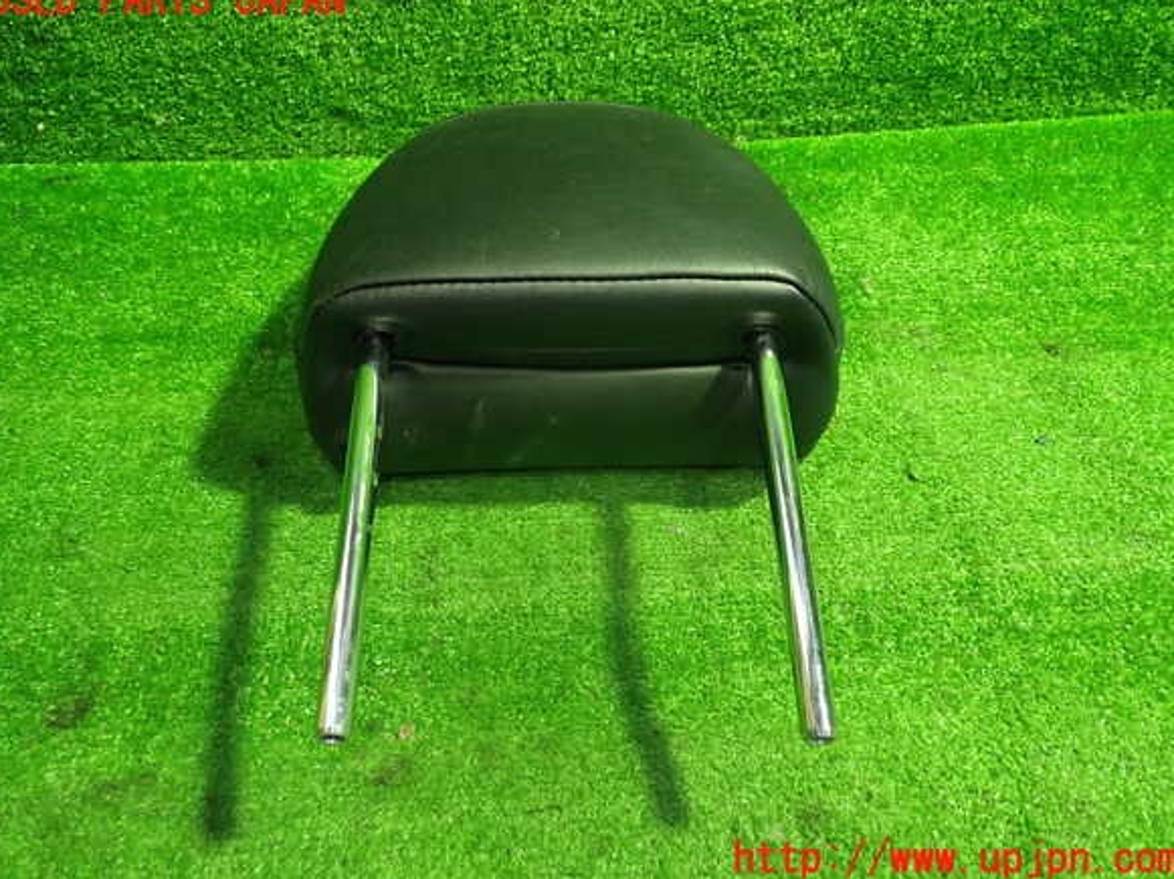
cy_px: 430
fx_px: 1051
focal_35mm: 31
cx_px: 584
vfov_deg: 45.4
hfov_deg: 58.4
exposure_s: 1/30
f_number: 2.3
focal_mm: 5.4
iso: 500
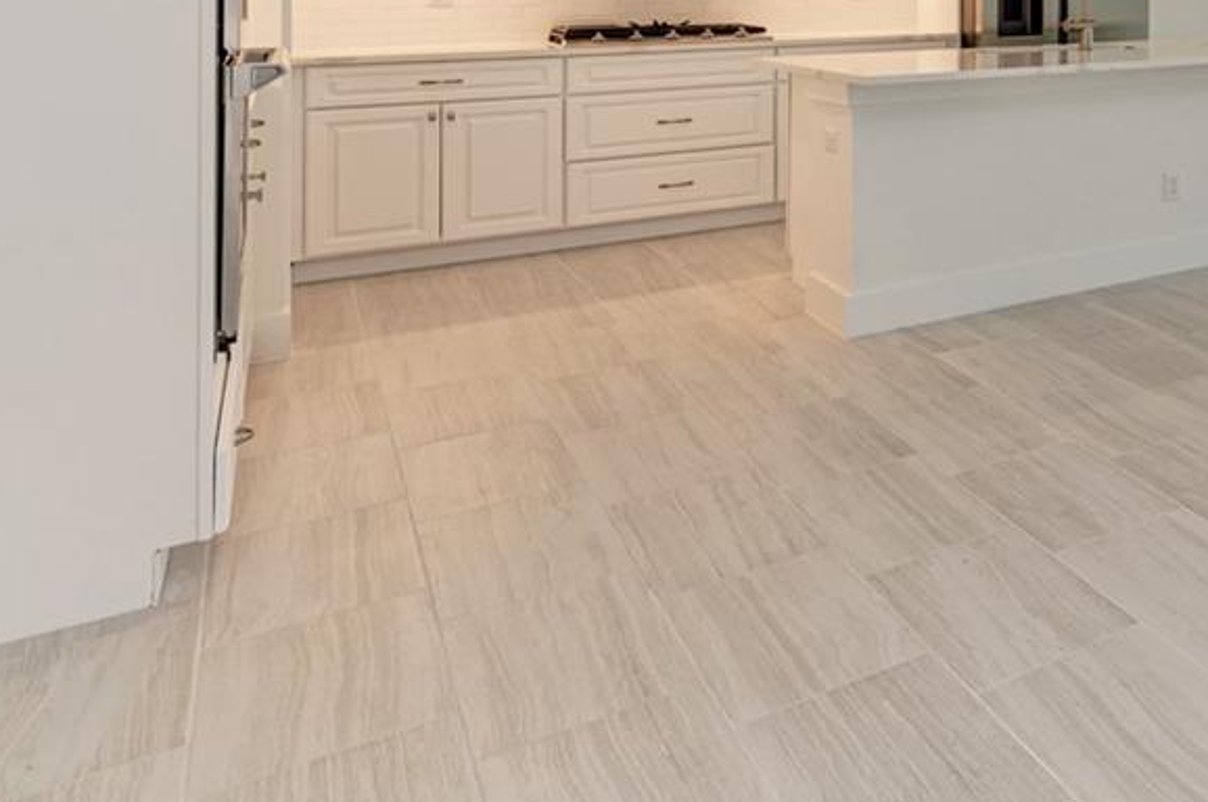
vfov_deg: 32.9
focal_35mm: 36
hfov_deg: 34.7
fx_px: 1207
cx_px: 1611
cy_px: -47
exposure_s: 1/20
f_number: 9
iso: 200
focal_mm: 13
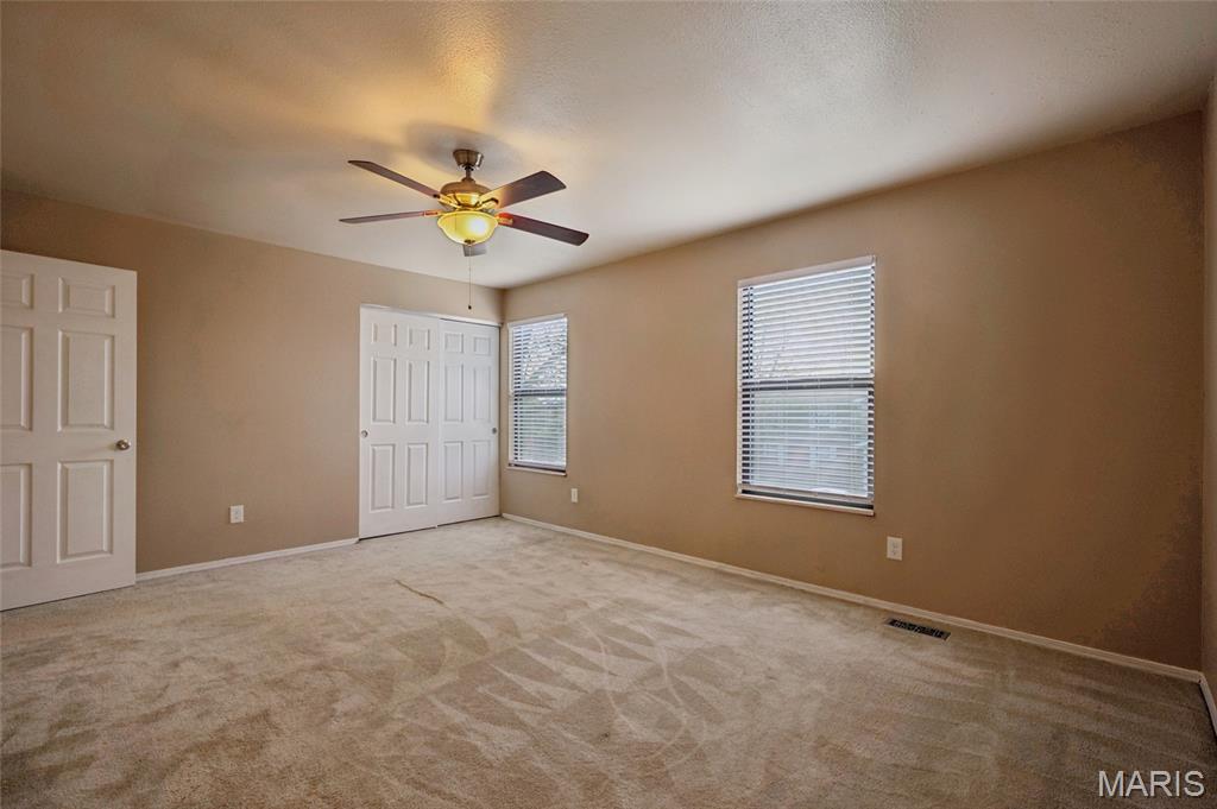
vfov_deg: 77.2
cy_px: 404
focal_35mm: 15
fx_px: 507
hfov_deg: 100.4
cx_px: 608
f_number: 8
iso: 400
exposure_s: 1/50
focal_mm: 15
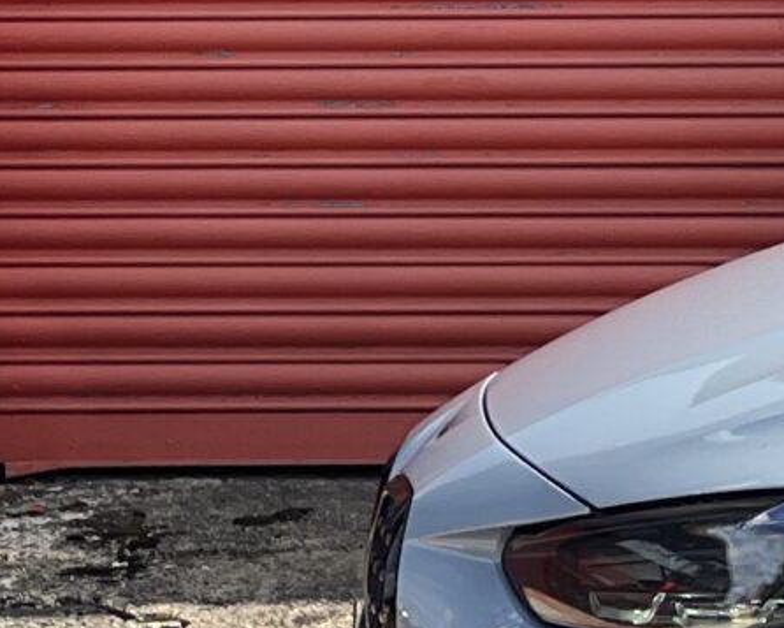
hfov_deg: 4.5
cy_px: 297
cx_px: 1178
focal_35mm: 431
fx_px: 10003
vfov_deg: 3.6
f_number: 2.8
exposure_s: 1/258
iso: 25
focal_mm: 9
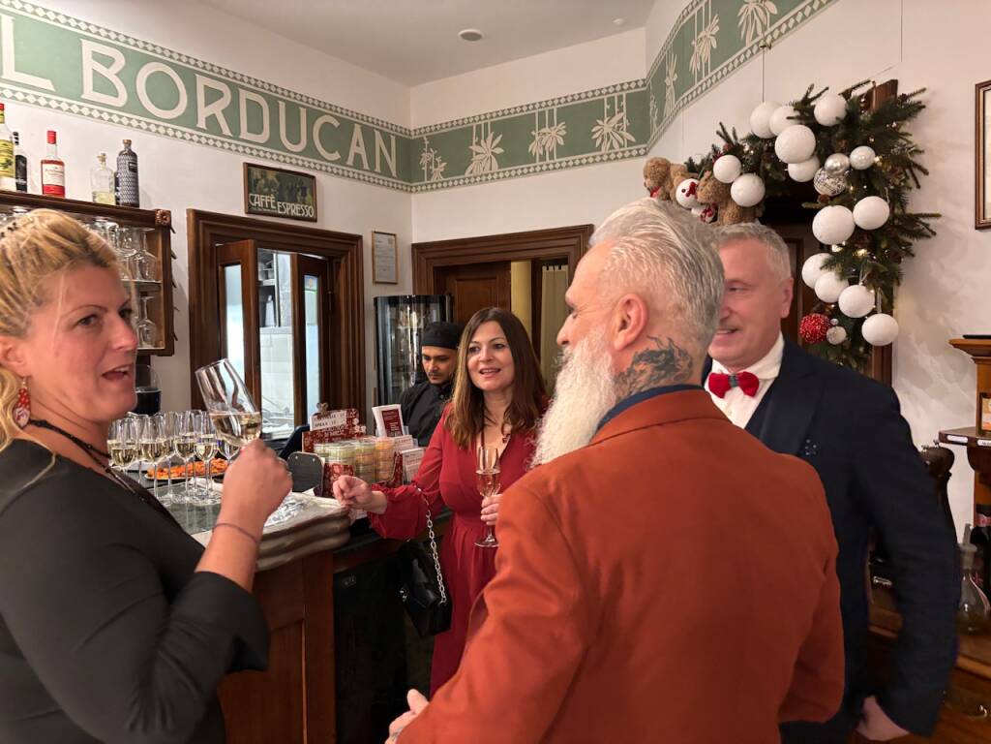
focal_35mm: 26
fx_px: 744
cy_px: 372
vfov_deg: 53.1
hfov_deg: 67.3
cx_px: 496
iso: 500
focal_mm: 5.96
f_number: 1.6
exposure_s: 1/33
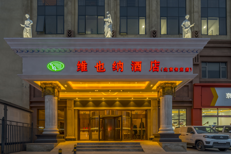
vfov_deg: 64.6
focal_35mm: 19
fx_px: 122
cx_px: 116
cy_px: 77
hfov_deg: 86.9
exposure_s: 1/5
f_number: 29
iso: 200
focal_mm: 19
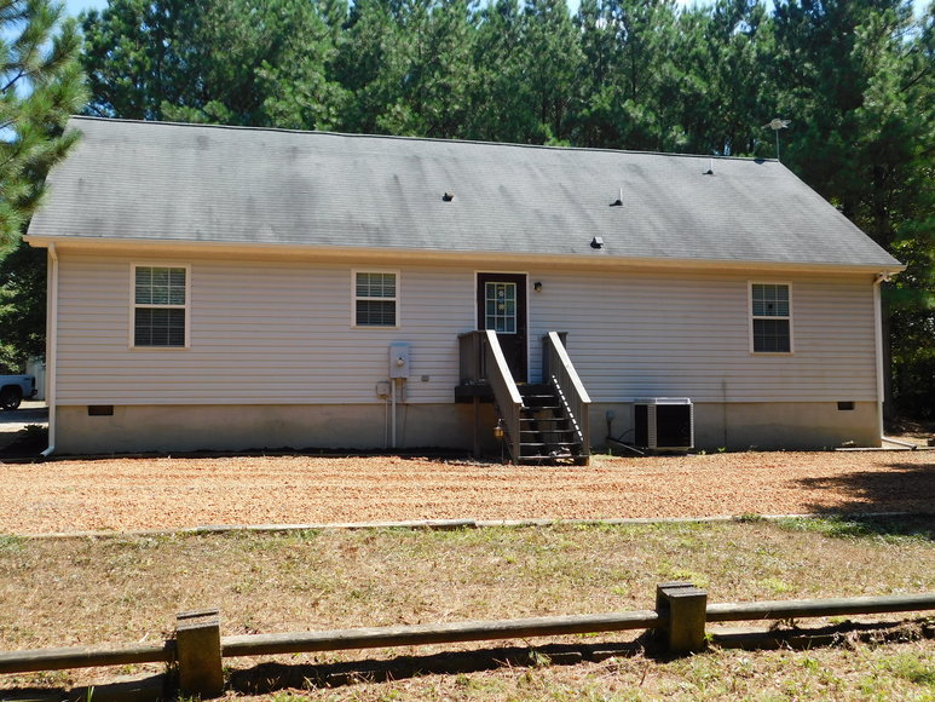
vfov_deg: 39.7
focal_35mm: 36
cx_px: 468
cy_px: 351
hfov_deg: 51.3
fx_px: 973
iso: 125
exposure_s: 1/500
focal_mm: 6.3
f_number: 3.5
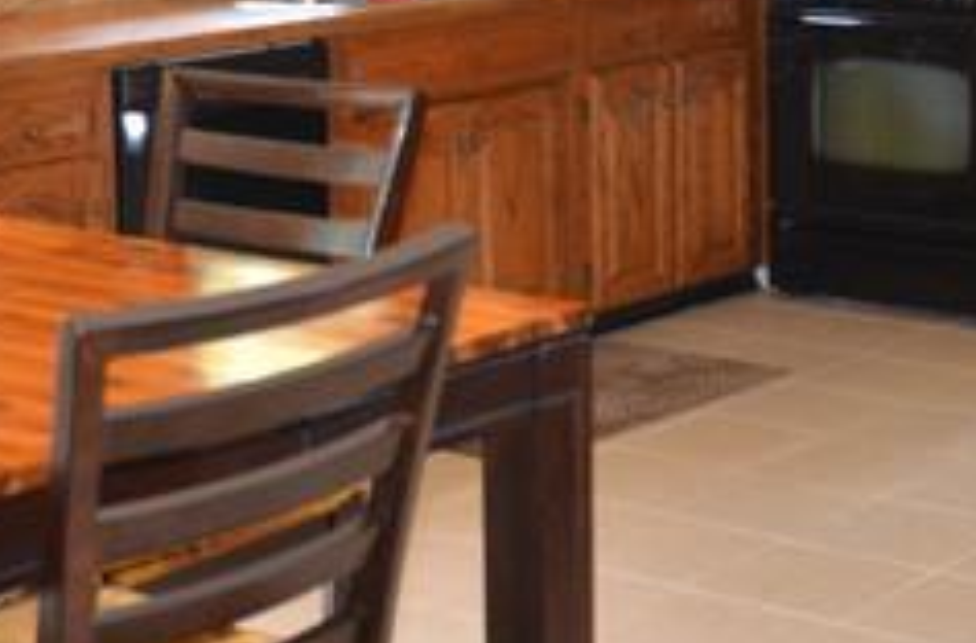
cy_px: -52
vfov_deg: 14.2
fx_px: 2521
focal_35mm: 93
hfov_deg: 21.8
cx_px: 696
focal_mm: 23
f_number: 3.8
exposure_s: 1/60
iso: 800
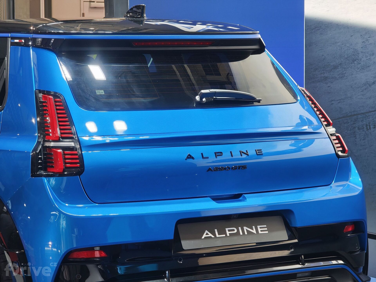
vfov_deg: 12.3
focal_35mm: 120
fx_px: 1303
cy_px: 141
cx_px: 188
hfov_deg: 16.4
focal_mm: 19.4
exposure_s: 1/100
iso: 250
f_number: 2.5
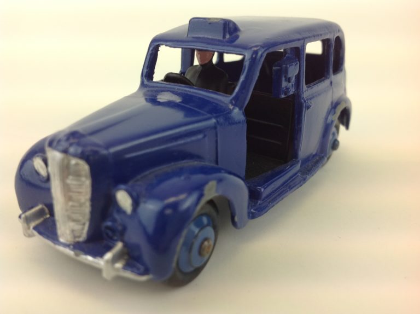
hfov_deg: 52.7
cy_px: 157
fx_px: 424
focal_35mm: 35
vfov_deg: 40.6
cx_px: 210
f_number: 2.4
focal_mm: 4.28
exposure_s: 1/139
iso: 50
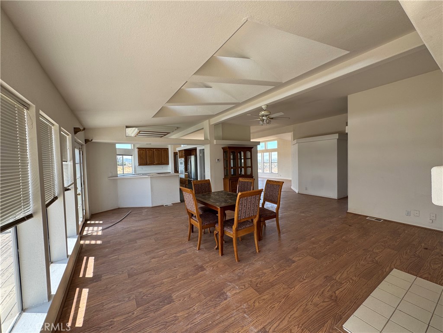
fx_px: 179
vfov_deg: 85.7
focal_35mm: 14
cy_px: 166
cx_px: 222
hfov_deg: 102.1
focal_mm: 2.22
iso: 40
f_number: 2.2
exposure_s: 1/123
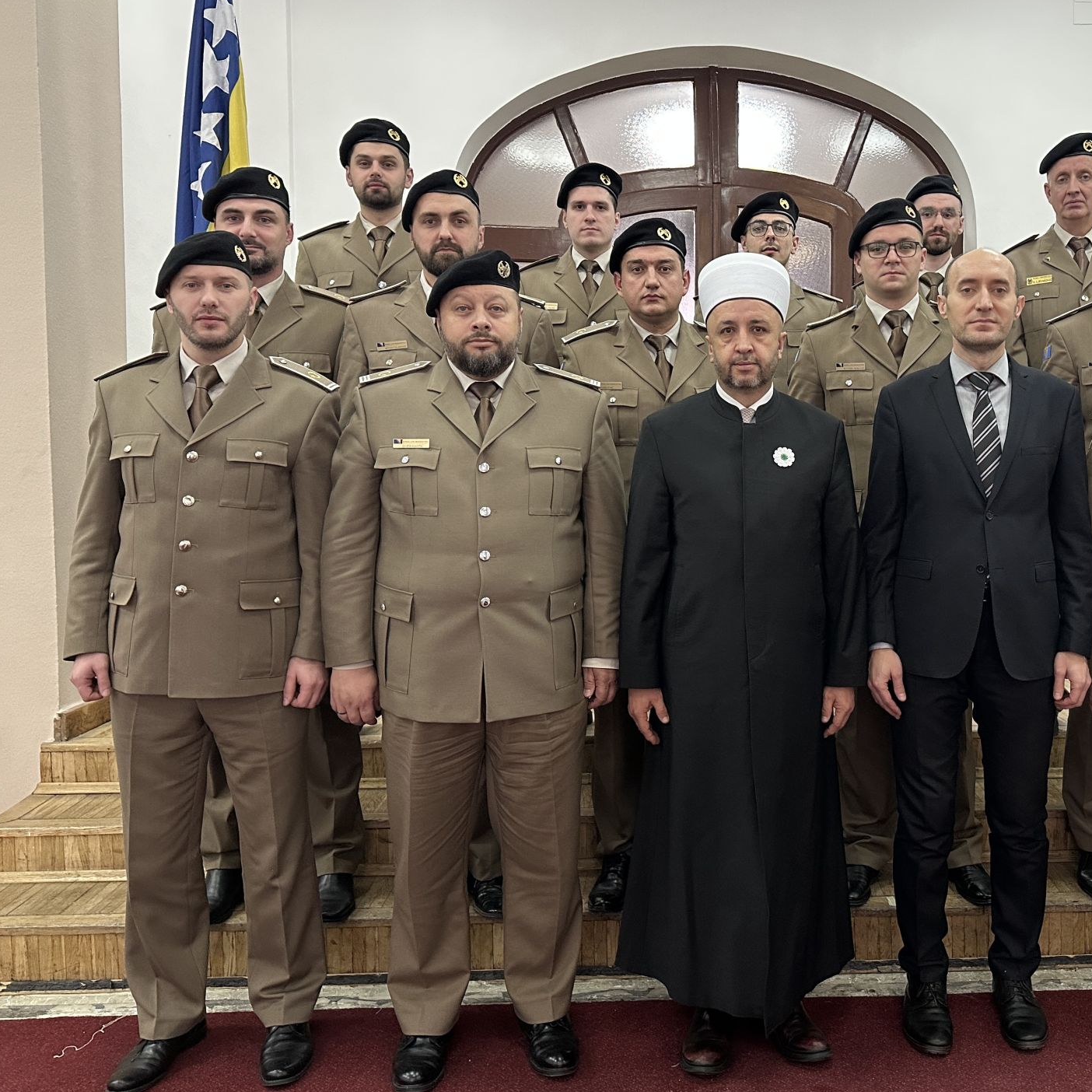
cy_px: 541
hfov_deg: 55.0
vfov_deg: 55.6
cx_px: 677
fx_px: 1035
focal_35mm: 29
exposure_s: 1/50
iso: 320
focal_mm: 6.86
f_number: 1.78
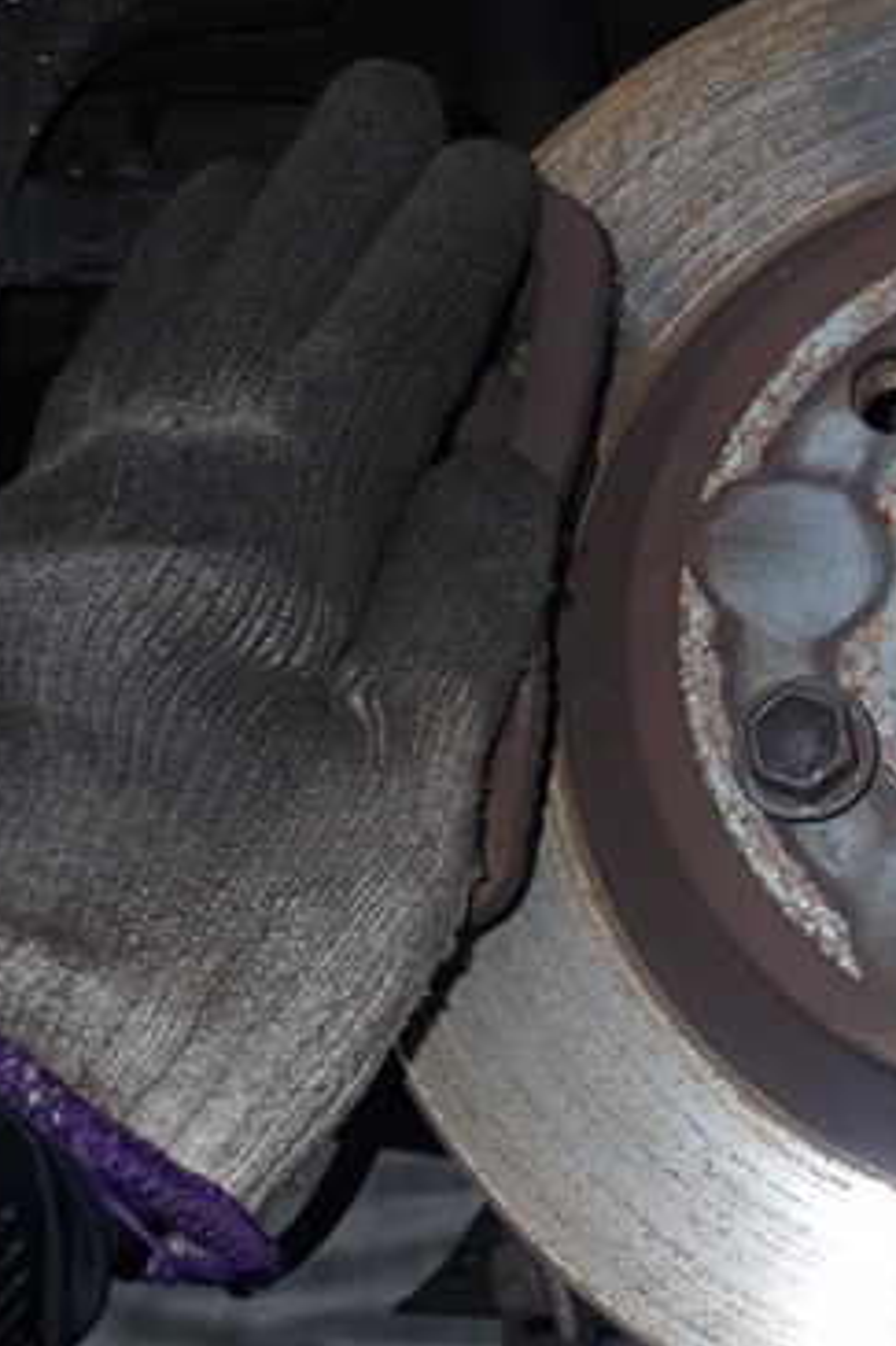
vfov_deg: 31.0
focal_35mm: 65
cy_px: 704
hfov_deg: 19.8
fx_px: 2429
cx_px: 1047
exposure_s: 1/40
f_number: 8
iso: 250
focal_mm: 6.86
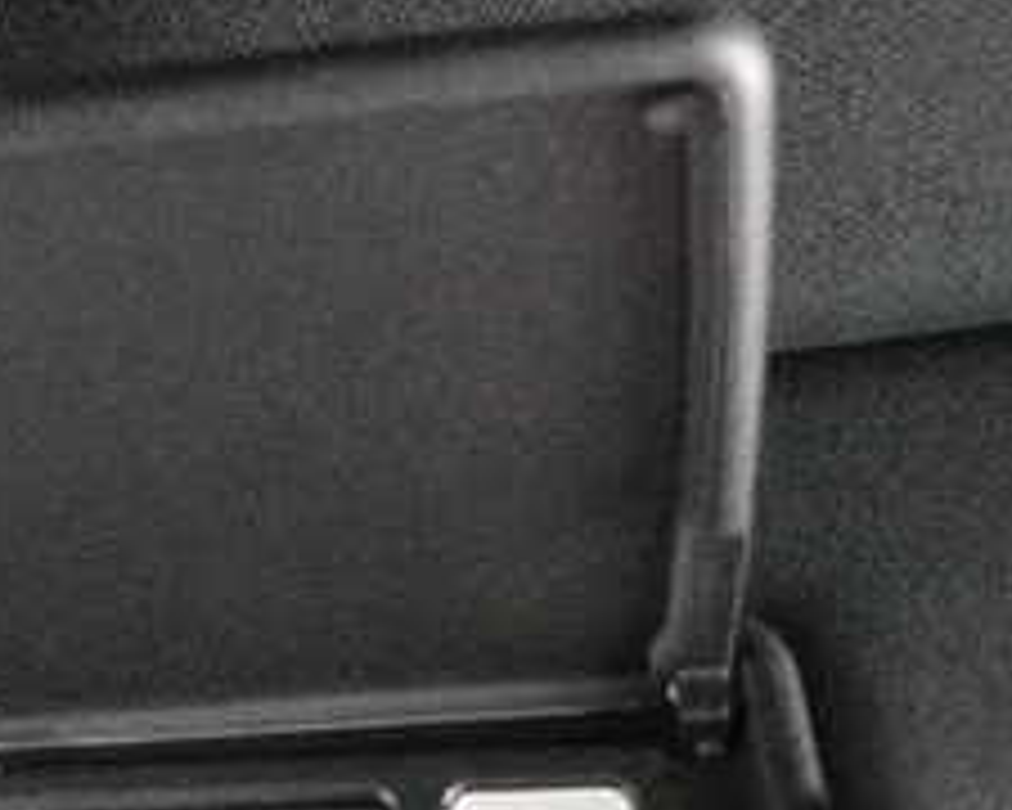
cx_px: 27
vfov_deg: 22.7
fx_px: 1947
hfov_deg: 27.6
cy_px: 783
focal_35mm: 65
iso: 6400
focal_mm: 4.5
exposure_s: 1/125
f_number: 2
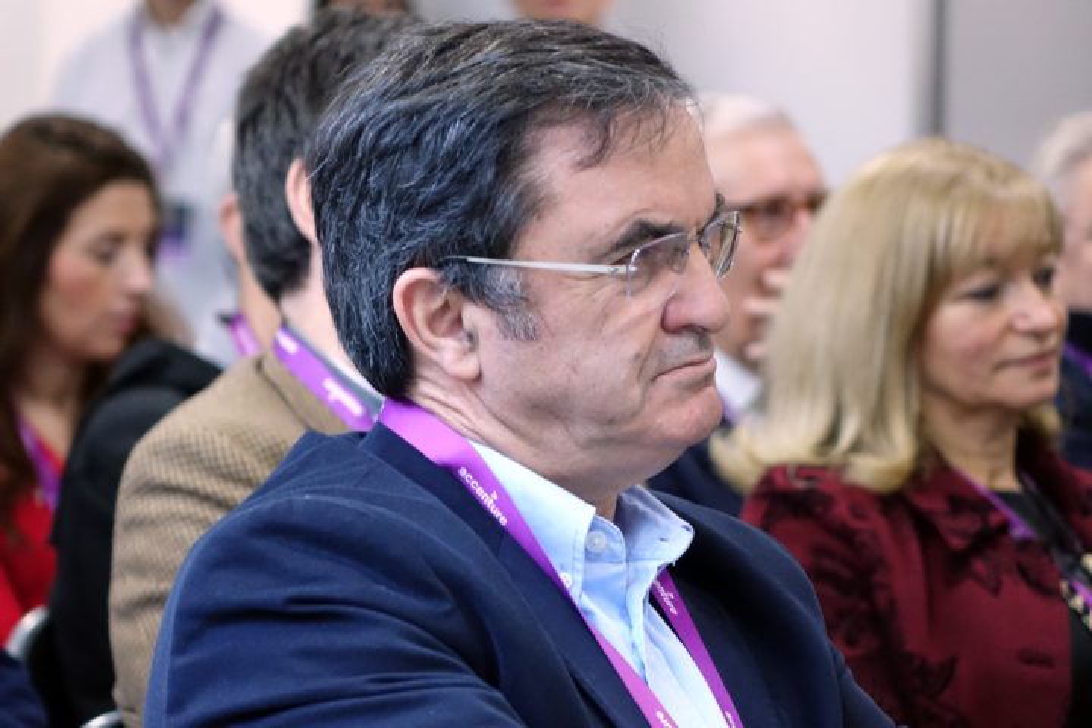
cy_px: 364
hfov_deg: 10.3
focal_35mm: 200
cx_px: 546
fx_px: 6066
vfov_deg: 6.9
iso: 1250
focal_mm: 73.3
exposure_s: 1/60
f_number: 3.2
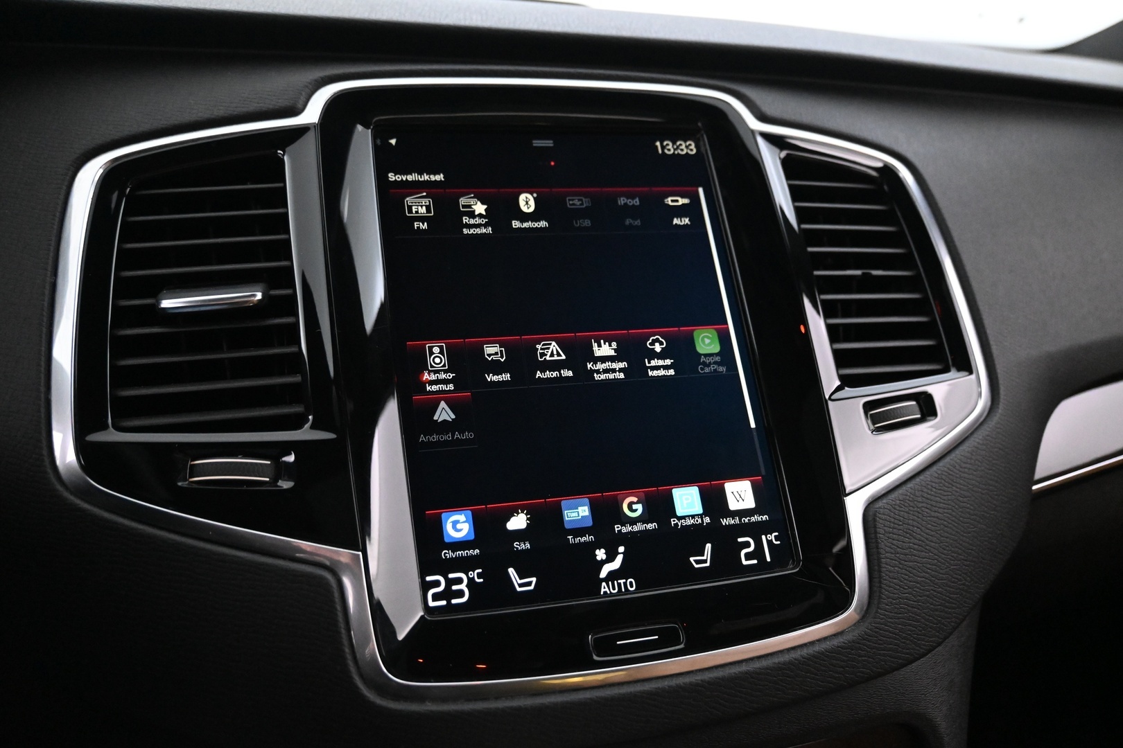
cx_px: 562
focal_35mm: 31
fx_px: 959
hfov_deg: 60.7
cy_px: 374
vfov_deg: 42.6
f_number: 3.8
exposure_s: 1/30
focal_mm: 20.5
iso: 5000
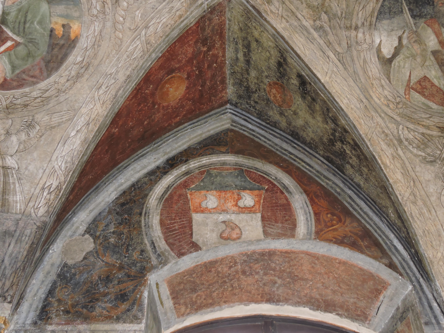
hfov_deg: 46.8
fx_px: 513
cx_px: 222
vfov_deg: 36.0
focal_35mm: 40
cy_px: 166
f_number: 3.8
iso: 220
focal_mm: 7.2
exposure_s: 1/30
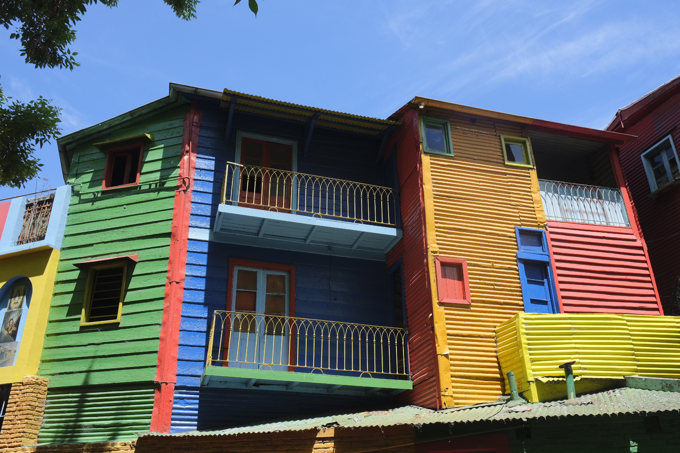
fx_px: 586
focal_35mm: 31
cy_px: 226
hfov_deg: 60.3
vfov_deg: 42.3
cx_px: 340
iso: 320
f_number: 7.1
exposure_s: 1/320
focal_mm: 20.5
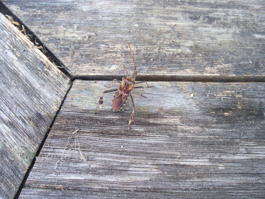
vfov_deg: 30.9
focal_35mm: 47
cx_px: 132
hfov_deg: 40.4
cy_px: 100
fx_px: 360
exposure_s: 1/60
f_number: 2.9
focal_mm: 9.86
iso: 100
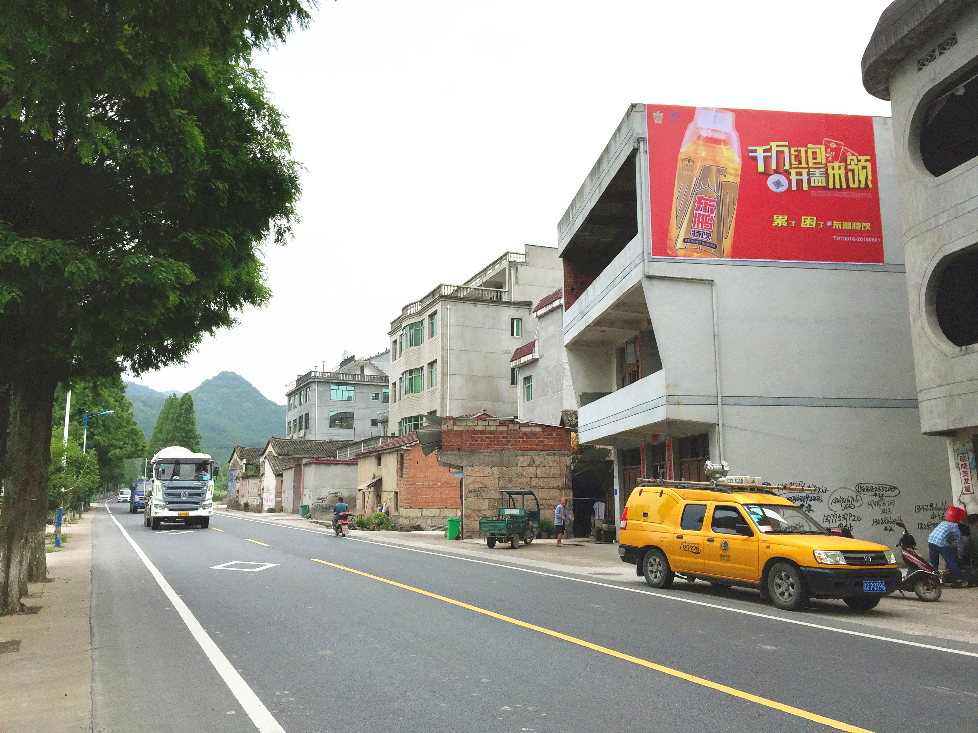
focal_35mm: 29
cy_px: 366
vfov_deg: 48.2
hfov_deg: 61.7
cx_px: 489
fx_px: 819
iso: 32
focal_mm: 4.15
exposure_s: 1/2326
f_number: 2.2
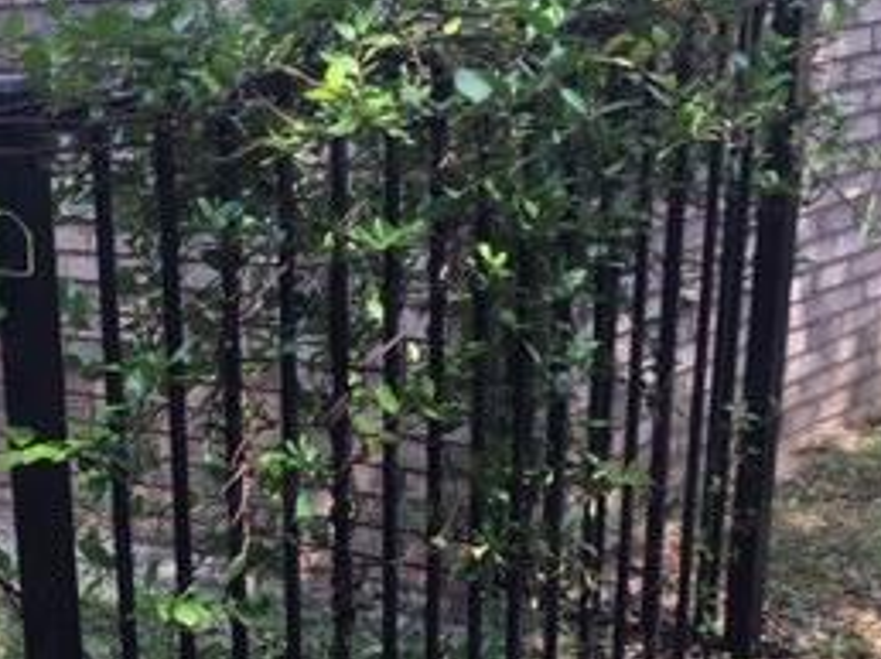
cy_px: 744
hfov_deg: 25.8
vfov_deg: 19.5
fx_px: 1831
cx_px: 24
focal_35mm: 72
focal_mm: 4.15
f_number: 2.2
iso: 25
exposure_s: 1/226
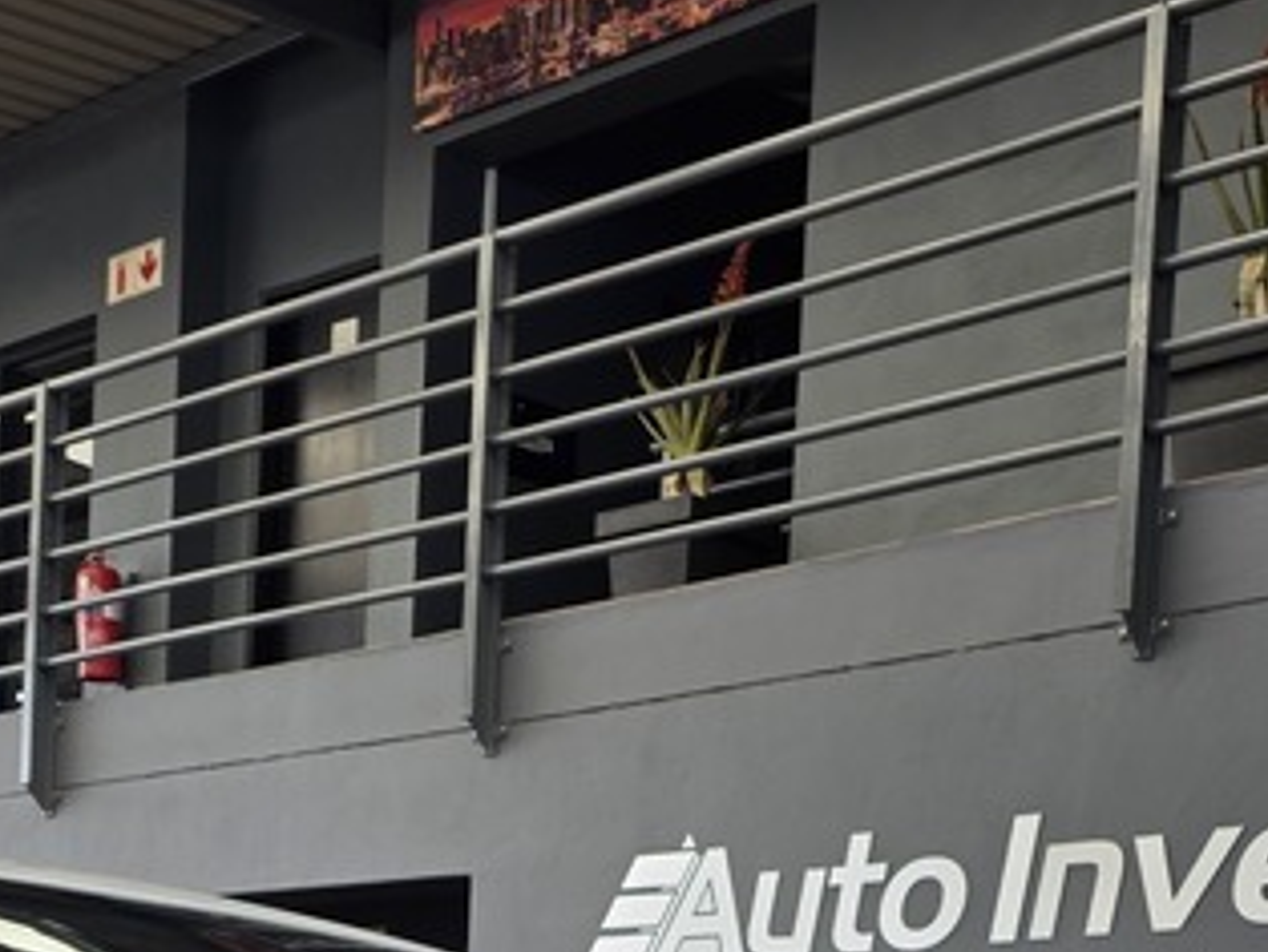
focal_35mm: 75
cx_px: 662
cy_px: 1404
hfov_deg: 26.0
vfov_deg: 17.7
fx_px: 2749
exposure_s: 1/180
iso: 40
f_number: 1.7
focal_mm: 6.25
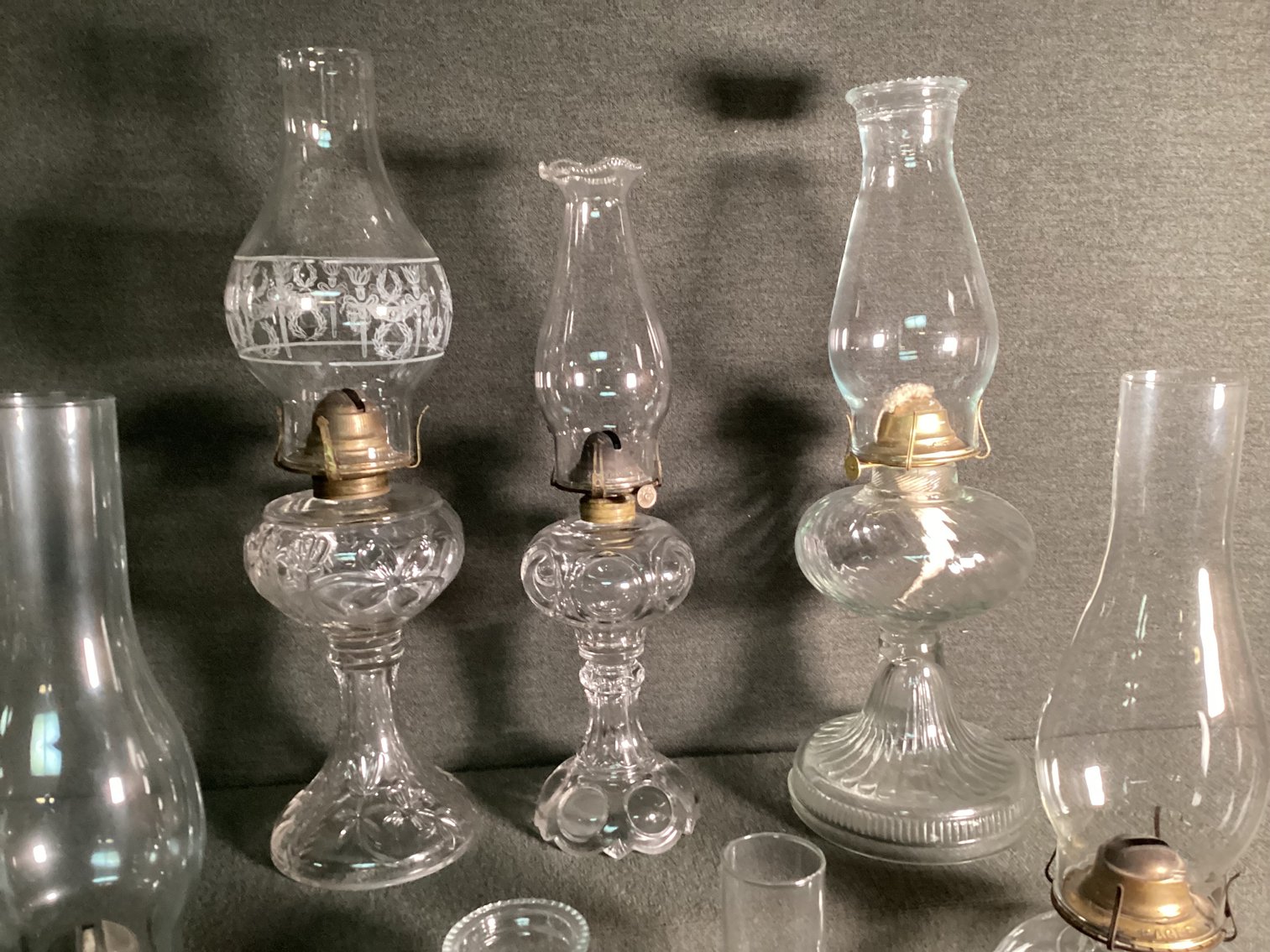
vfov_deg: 45.4
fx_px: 1137
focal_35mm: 31
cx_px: 635
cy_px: 476
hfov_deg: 58.3
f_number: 2.4
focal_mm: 3.3
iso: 400
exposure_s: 1/40
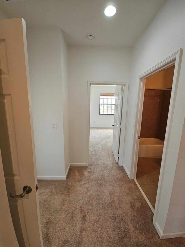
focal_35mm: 13
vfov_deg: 106.2
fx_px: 93
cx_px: 92
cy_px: 124
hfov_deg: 89.9
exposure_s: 1/60
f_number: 2.2
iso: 160
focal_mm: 2.2
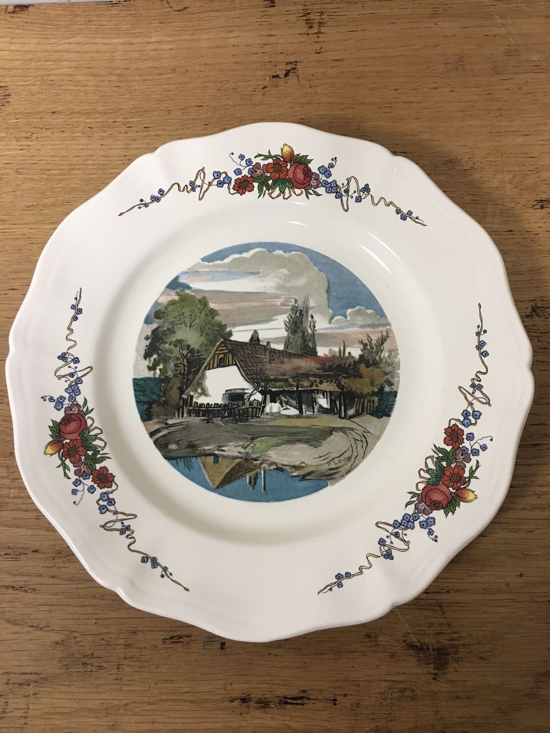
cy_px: 366
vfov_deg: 61.7
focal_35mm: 29
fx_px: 614
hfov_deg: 48.2
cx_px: 275
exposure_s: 1/33
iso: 125
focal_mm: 4.15
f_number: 2.2
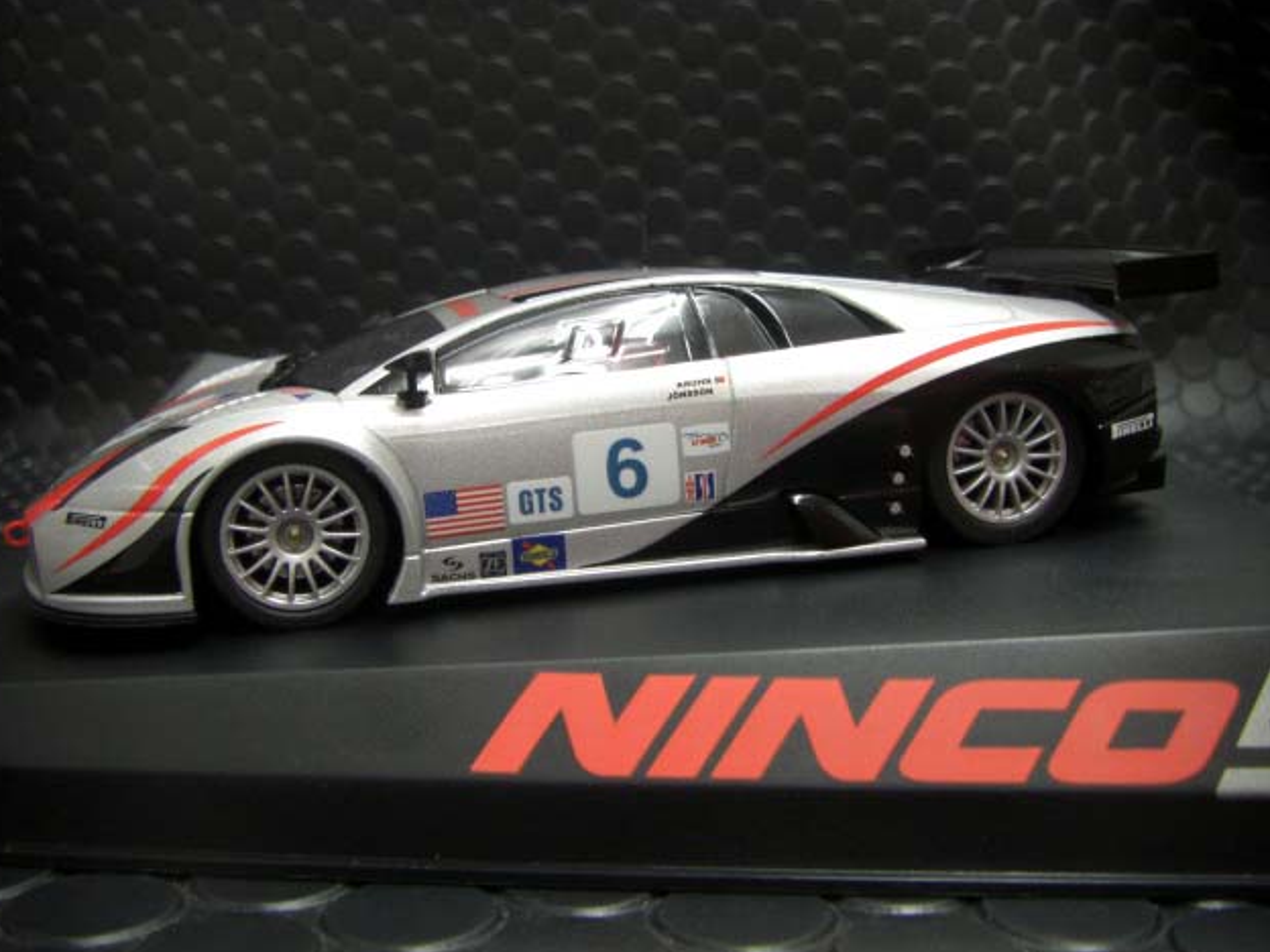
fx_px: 1431
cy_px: 478
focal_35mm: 39
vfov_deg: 36.8
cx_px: 621
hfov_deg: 47.9
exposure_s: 1/20
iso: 200
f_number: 3.4
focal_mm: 6.3
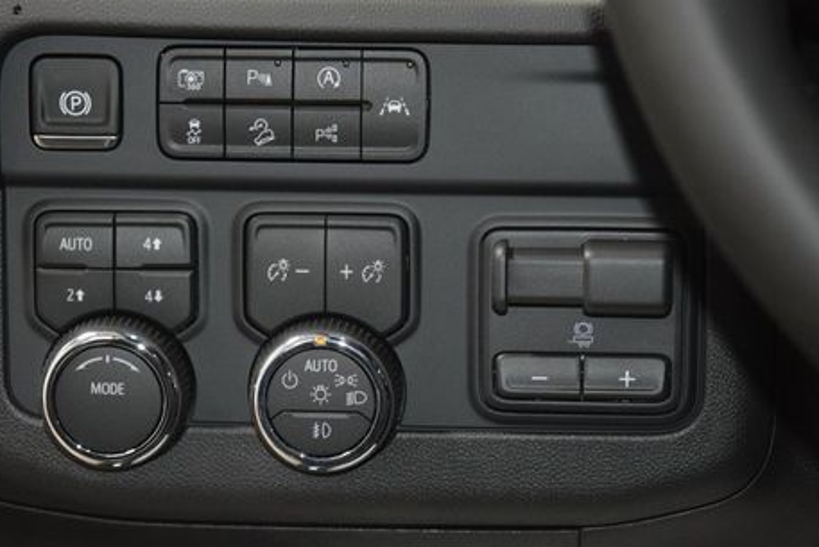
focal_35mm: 147
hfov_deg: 14.0
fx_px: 3345
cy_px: 211
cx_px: 332
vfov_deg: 9.3
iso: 2200
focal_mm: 70
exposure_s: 1/50
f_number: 4.5
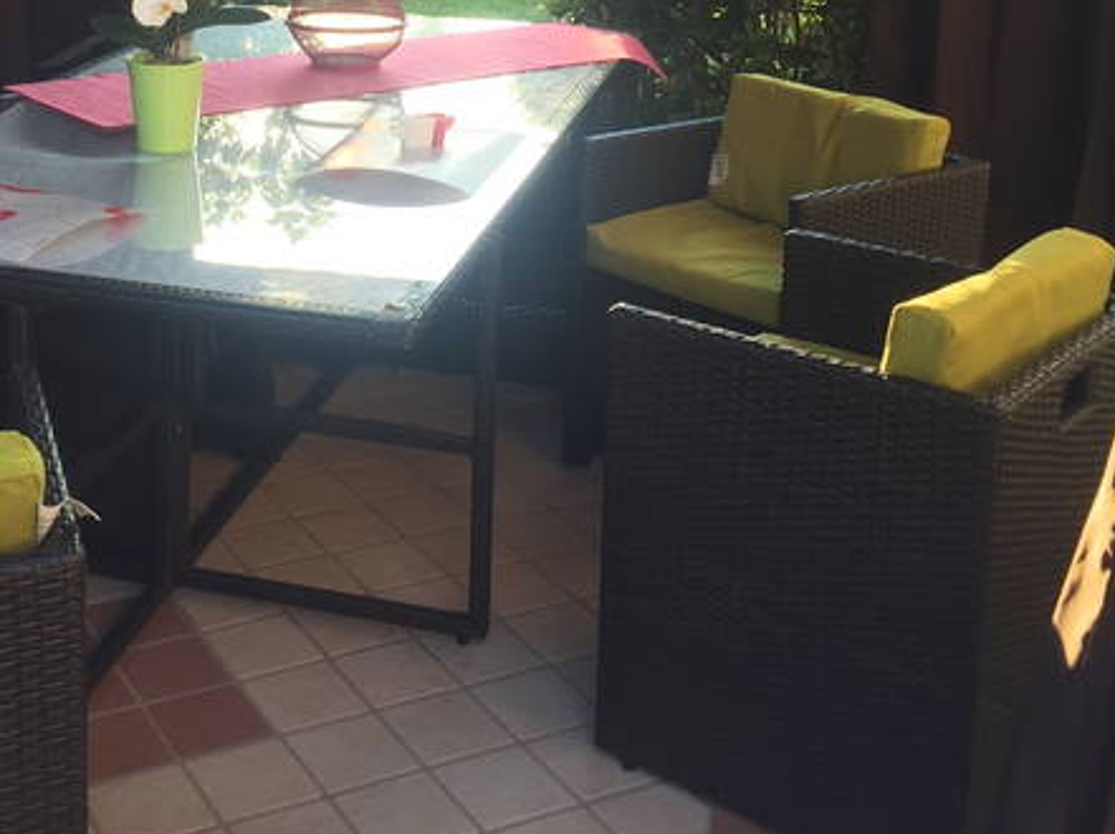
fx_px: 1674
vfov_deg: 27.2
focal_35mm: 52
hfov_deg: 36.0
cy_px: 119
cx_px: 271
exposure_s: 1/50
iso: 32
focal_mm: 4.15
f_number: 2.2
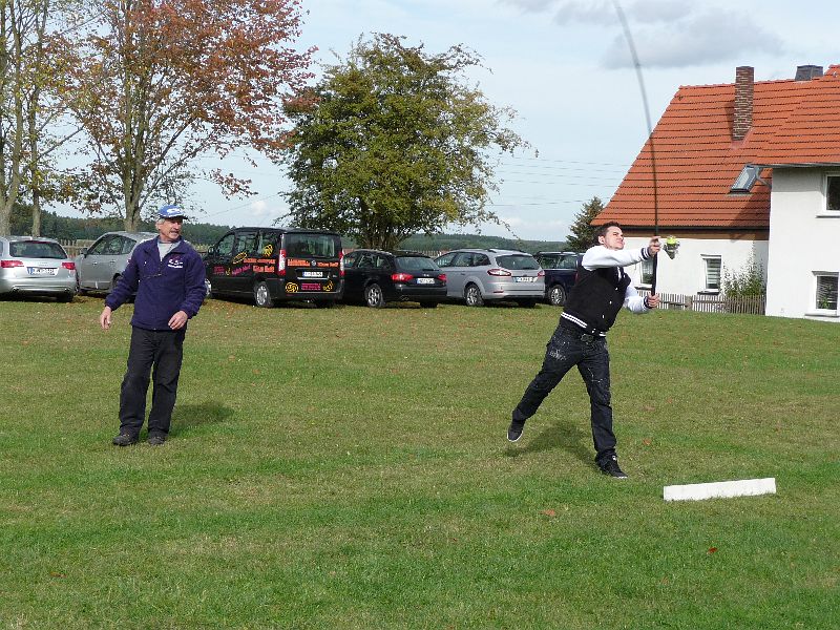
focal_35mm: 67
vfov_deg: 21.9
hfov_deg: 29.0
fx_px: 1626
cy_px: 315
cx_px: 420
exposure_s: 1/400
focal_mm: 11.3
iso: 100
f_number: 4.5
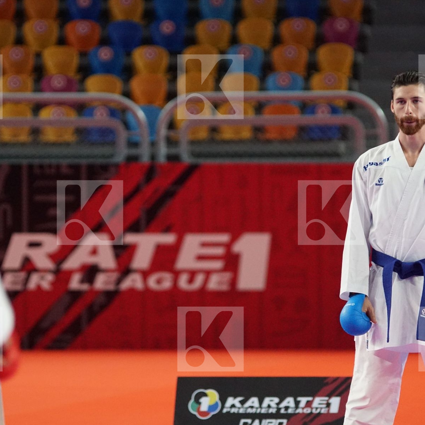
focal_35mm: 288
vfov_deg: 6.1
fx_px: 4000
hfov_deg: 6.1
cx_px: 211
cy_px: 213
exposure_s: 1/1600
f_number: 2.8
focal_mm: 150
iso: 3200
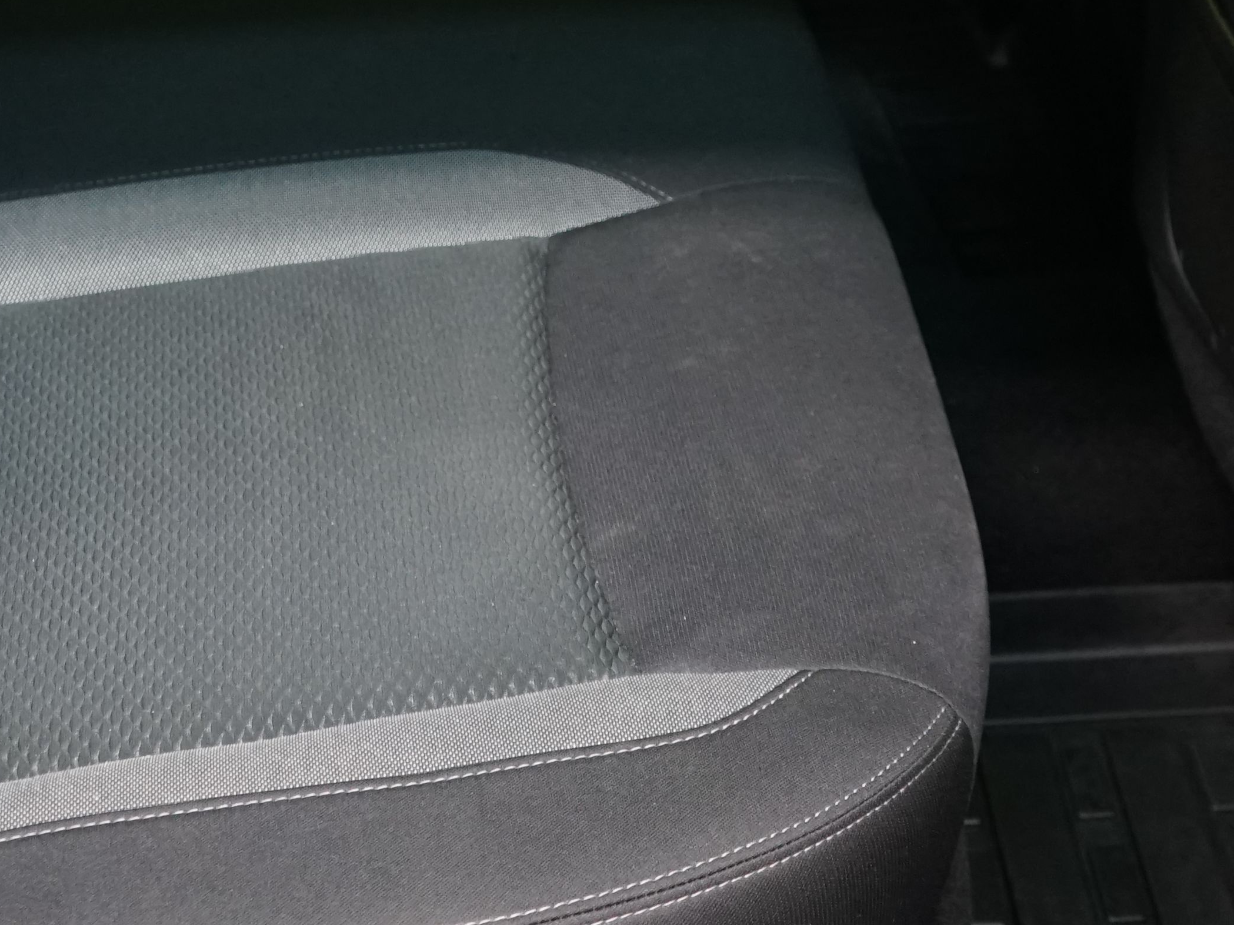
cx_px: 562
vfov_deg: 18.3
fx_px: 2745
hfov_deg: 25.3
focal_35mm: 77
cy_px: -129
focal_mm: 28
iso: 1600
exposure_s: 1/30
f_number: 3.5
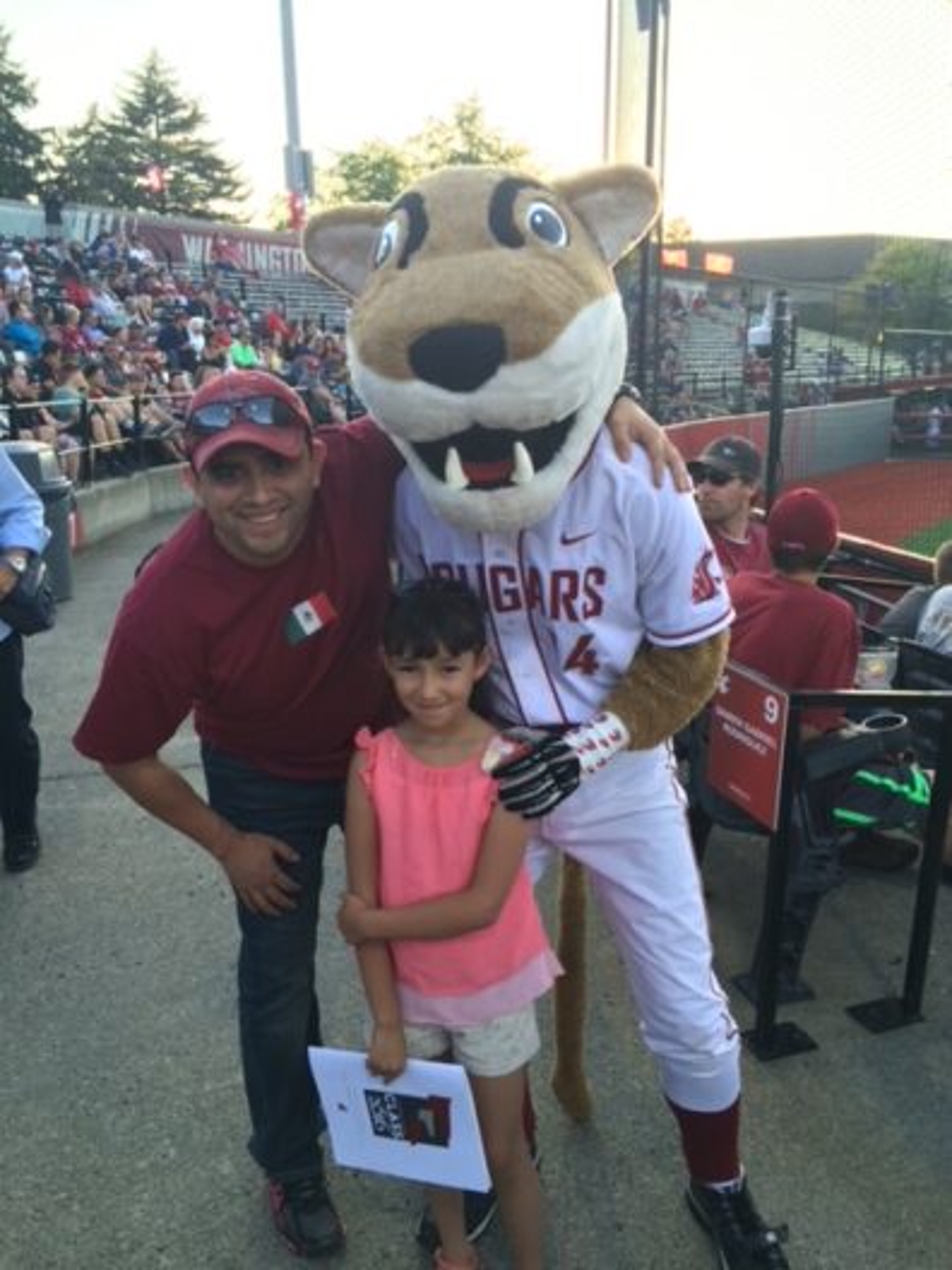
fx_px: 1063
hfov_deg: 48.2
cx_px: 476
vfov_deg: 61.7
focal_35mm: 29
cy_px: 635
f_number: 2.2
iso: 32
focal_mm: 4.15
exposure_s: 1/172
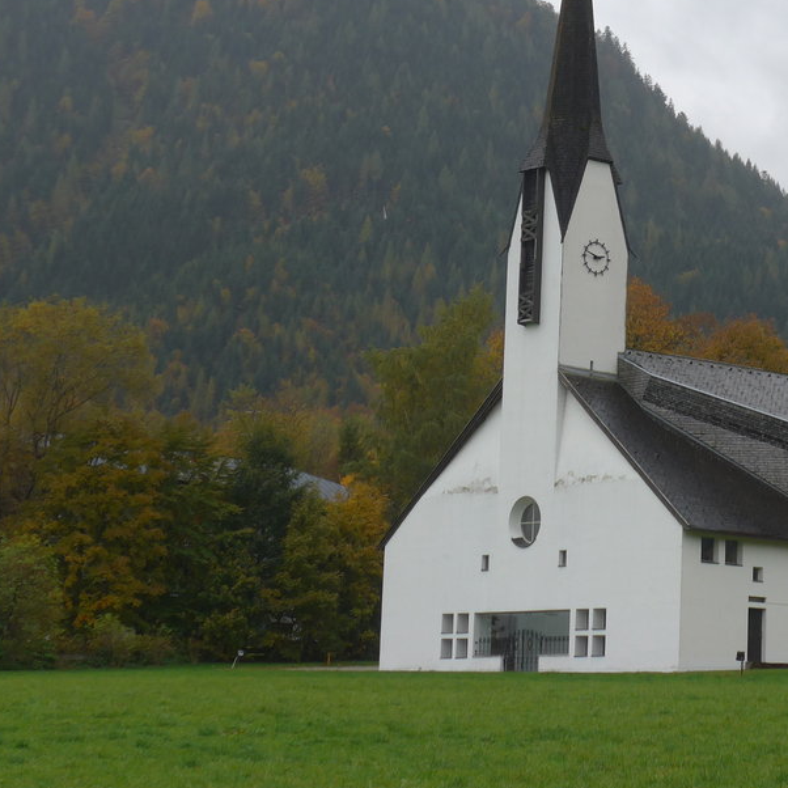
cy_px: 234
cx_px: 662
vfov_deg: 16.7
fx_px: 2678
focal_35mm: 104
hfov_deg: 16.6
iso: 80
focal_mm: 12
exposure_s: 1/200
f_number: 3.5
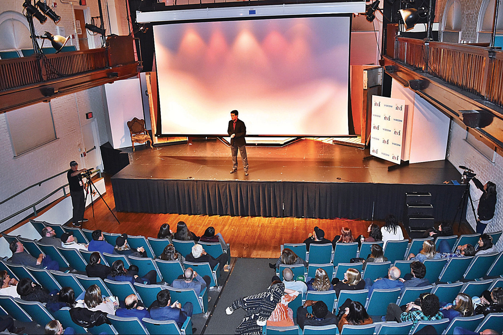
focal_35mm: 27
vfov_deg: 47.9
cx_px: 252
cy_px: 168
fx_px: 377
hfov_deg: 67.4
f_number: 3.5
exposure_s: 1/60
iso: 2200
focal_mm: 18
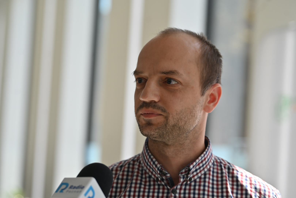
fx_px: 822
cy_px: 99
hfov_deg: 20.4
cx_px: 148
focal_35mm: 100
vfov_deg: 13.7
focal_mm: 100
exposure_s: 1/400
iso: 100
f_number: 3.5
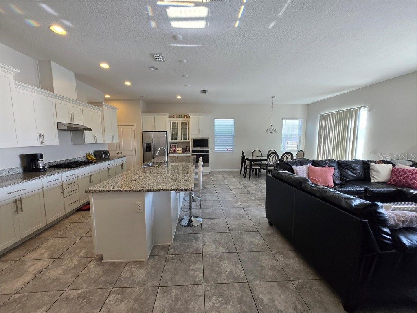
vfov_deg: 89.9
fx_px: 157
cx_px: 208
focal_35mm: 13
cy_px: 156
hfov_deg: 106.2
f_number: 2.2
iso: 50
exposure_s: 1/60
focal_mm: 1.7
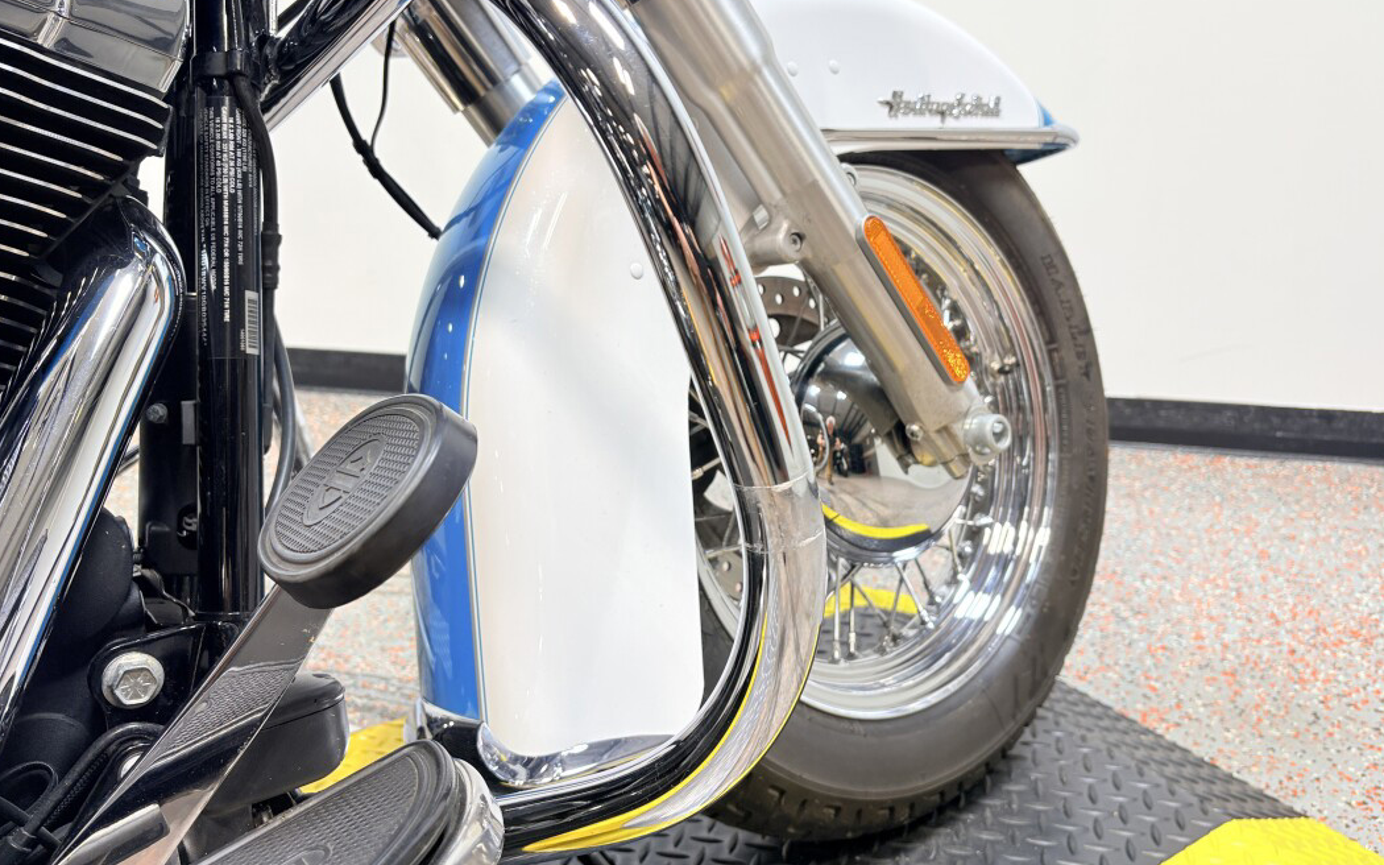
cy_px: 402
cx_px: 690
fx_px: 1056
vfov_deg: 44.5
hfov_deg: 66.5
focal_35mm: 28
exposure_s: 1/120
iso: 40
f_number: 1.6
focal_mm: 5.96
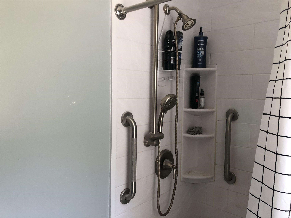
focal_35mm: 28
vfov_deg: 49.7
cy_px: 109
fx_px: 235
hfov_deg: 63.4
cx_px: 146
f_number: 1.8
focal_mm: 4
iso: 32
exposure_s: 1/30
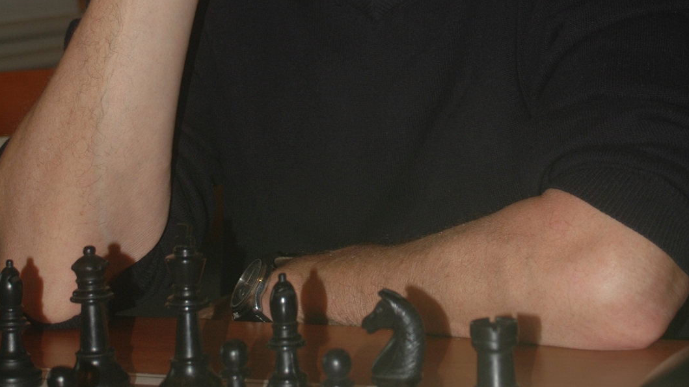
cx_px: 344
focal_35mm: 107
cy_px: -70
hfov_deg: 20.0
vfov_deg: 11.1
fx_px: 1950
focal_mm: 45
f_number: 5.6
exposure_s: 1/60
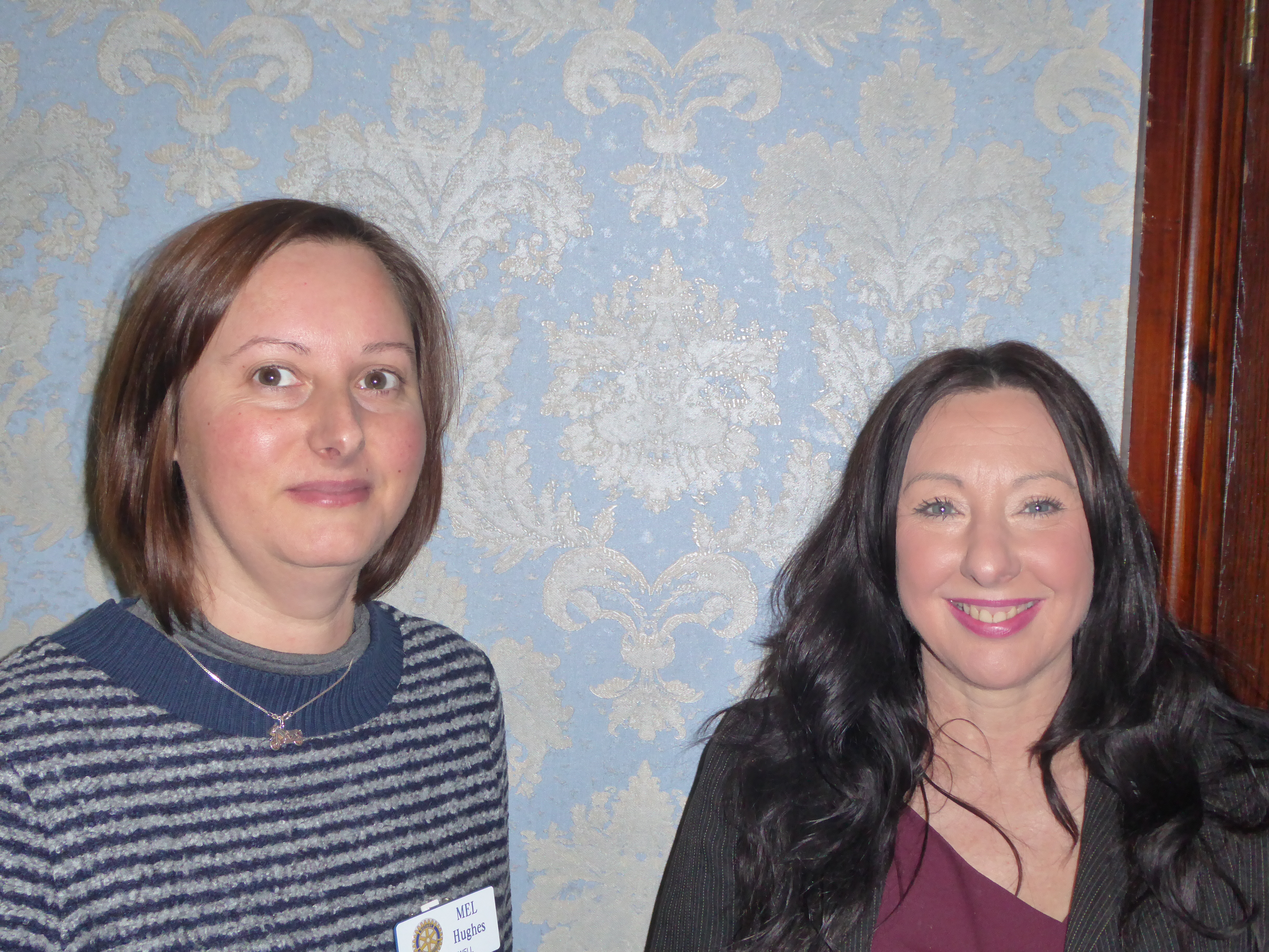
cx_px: 634
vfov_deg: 31.5
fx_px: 1686
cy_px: 476
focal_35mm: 46
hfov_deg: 41.2
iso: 400
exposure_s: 1/60
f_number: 3.9
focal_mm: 7.8
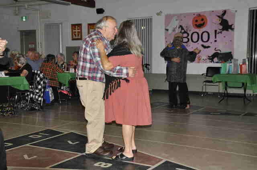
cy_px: 85
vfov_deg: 28.0
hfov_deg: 41.2
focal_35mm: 48
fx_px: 342
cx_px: 128
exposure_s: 1/60
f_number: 6.3
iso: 1250
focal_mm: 32
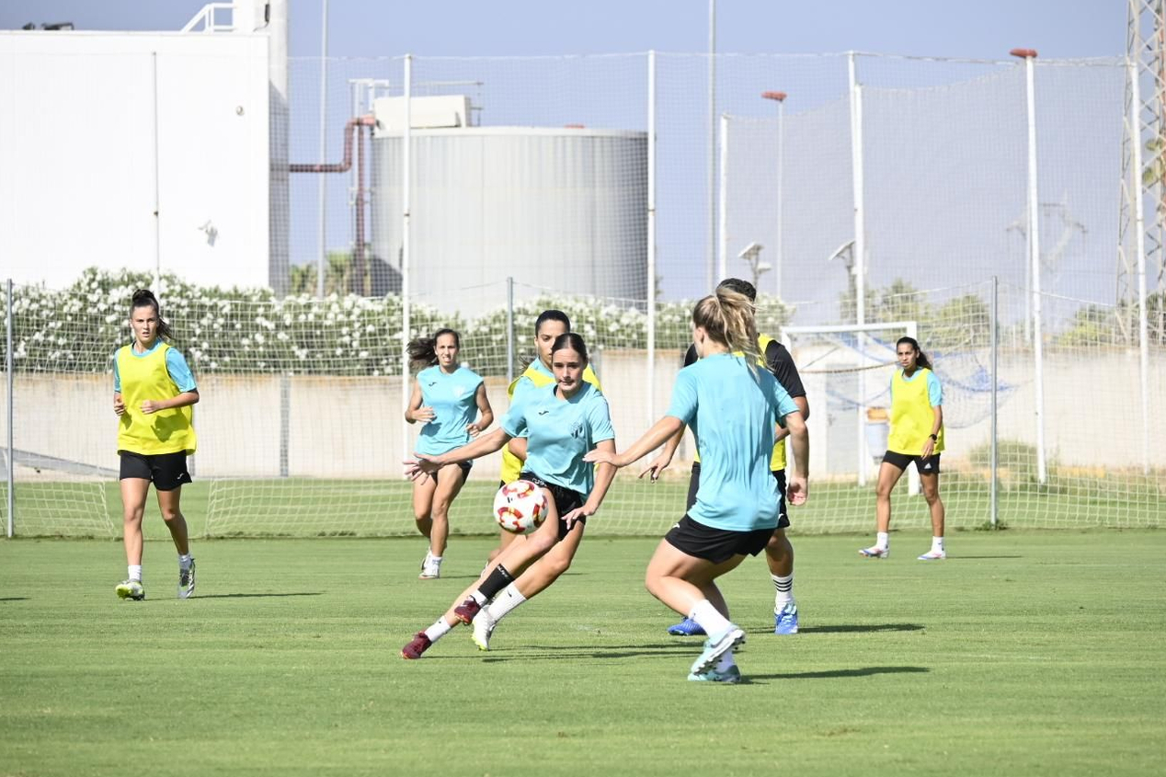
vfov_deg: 5.8
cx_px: 616
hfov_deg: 8.7
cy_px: 416
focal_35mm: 237
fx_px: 7663
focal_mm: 125
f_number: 5.3
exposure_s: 1/1000
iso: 160
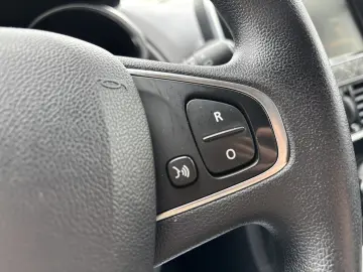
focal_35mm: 26
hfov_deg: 67.3
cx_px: 182
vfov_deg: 53.1
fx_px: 273
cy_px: 136
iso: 100
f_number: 1.6
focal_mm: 5.96
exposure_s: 1/121
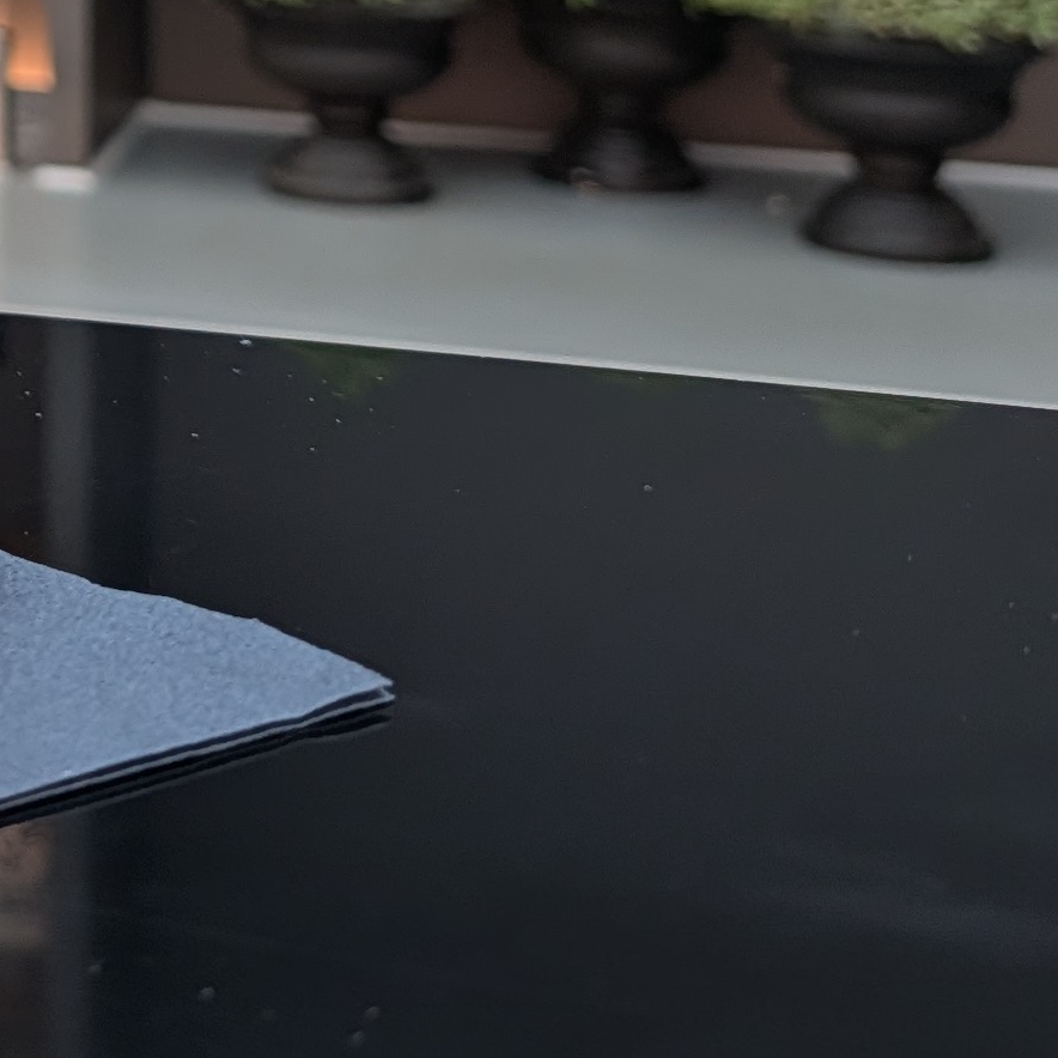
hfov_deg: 15.4
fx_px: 3389
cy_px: -564
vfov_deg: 16.1
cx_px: -816
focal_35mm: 98
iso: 18
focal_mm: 6.9
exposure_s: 1/103
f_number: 1.68
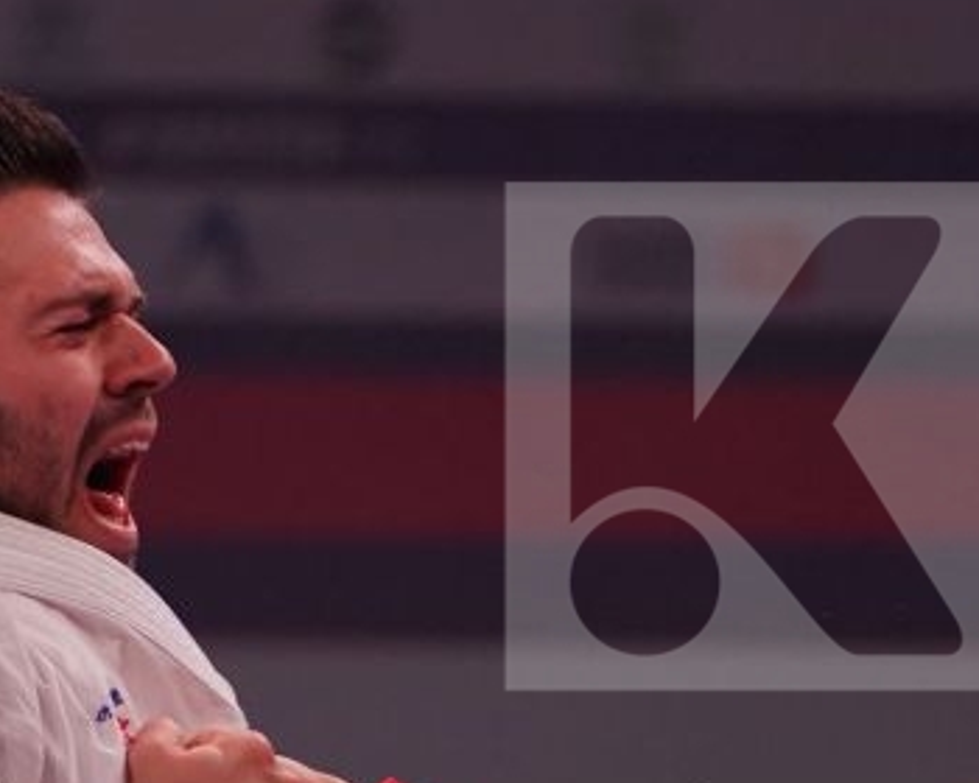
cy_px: 1426
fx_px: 15125
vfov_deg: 3.0
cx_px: 766
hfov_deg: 3.7
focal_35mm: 522
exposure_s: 1/500
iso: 1000
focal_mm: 108
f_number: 2.8
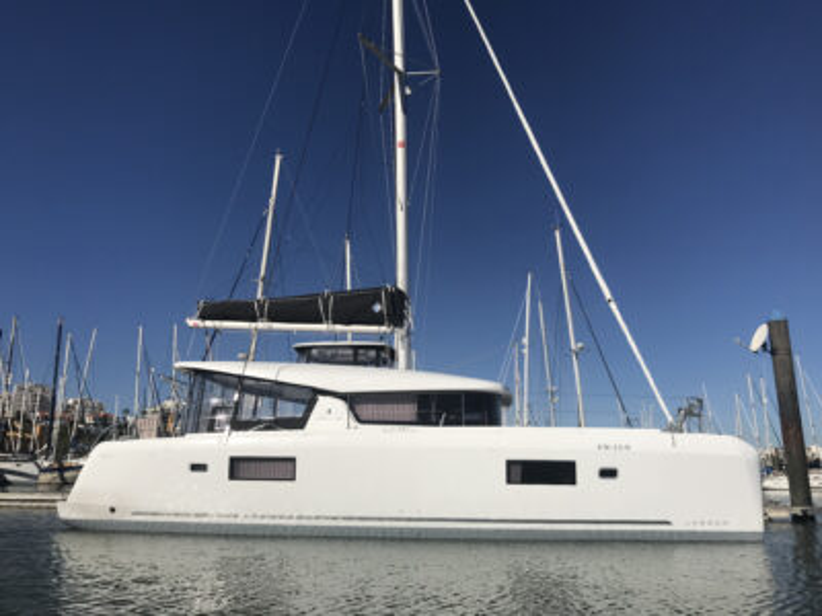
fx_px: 665
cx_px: 411
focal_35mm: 28
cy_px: 308
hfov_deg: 63.4
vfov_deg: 49.7
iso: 20
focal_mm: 3.99
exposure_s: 1/6849
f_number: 1.8
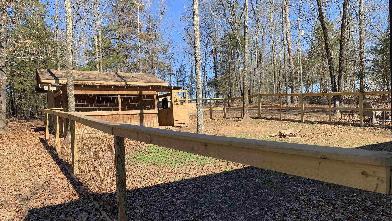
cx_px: 200
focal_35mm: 29
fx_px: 301
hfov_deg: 66.1
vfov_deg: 39.9
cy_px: 137
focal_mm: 4.25
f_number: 1.8
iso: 25
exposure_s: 1/802
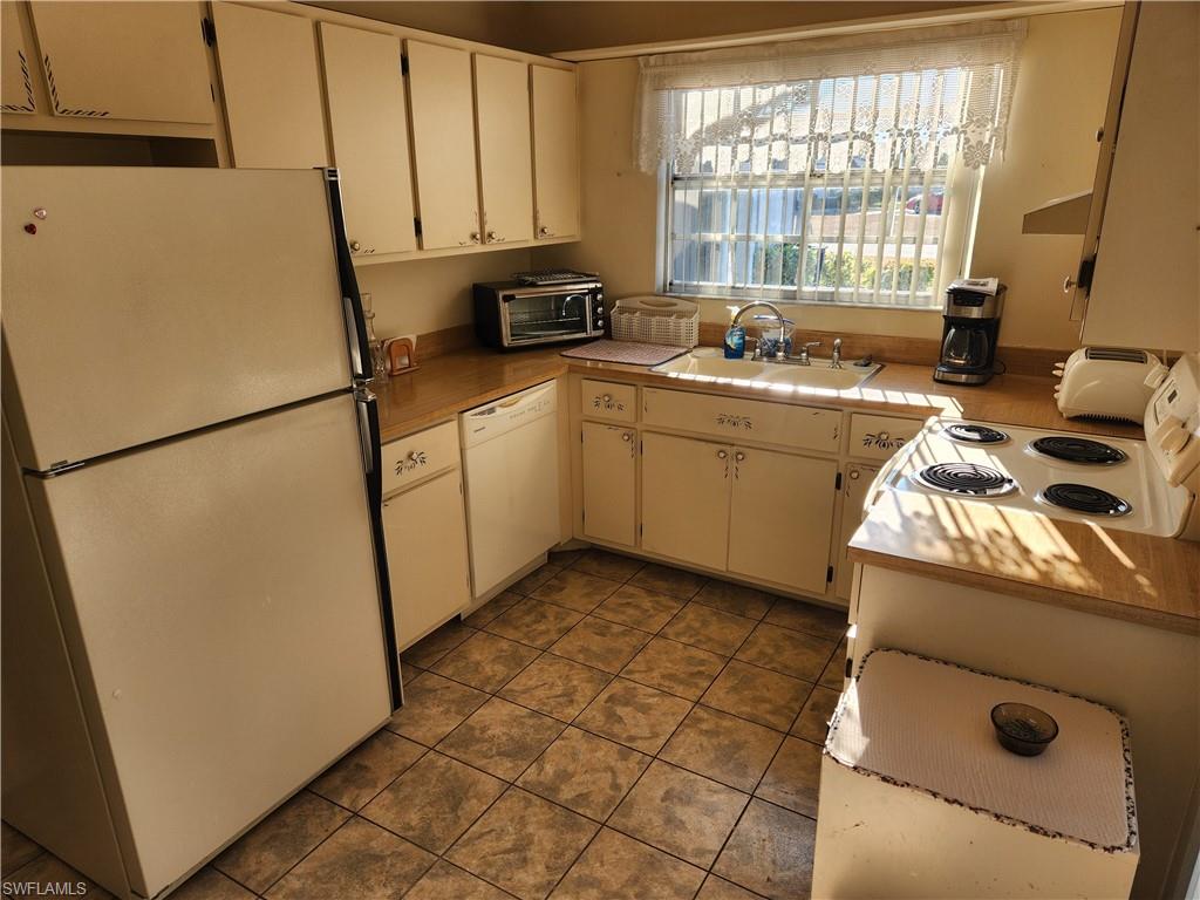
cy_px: 450
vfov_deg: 58.9
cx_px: 600
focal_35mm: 23
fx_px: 797
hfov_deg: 73.9
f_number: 1.8
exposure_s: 1/190
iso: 20
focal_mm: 5.4
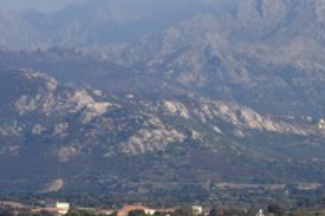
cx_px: 281
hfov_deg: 6.1
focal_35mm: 336
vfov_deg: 4.1
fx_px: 3031
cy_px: 72
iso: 200
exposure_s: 1/200
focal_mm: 155
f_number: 14
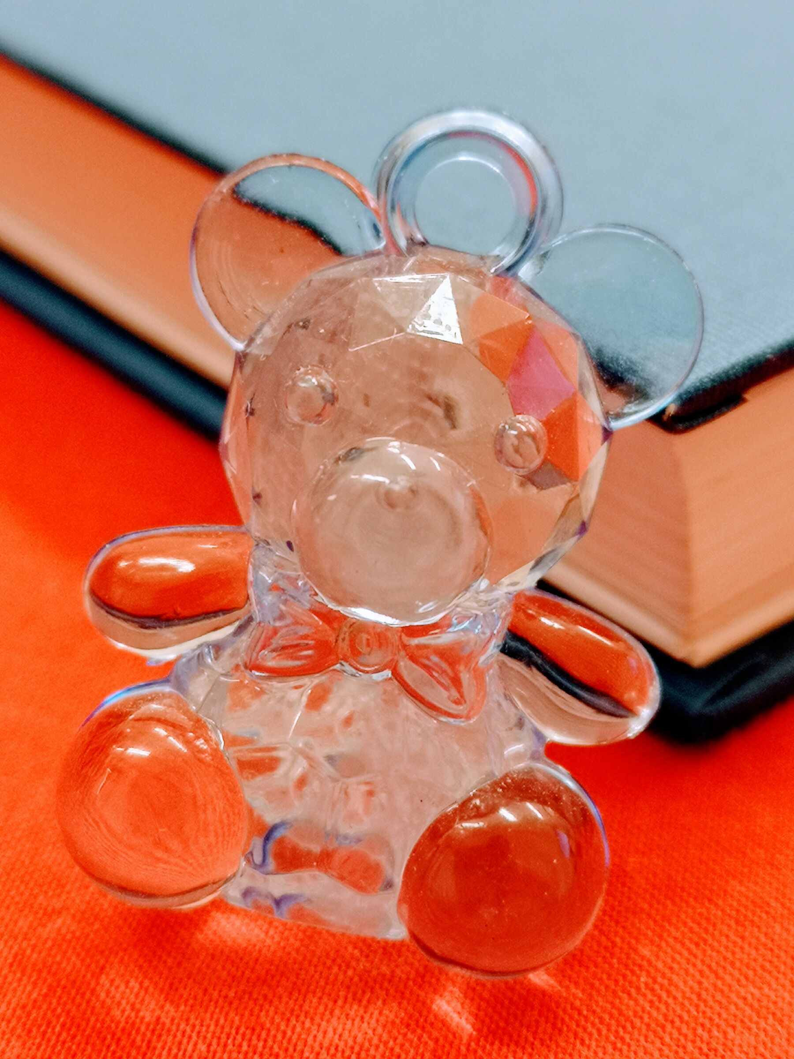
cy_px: 530
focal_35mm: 68
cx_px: 397
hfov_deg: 21.6
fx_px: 2080
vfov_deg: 28.6
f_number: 1.8
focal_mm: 3.95
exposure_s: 1/50
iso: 160
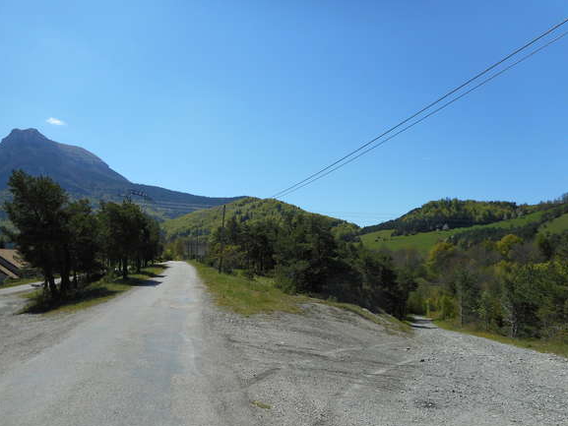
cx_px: 277
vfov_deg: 53.1
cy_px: 220
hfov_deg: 67.3
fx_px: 427
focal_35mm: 26
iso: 80
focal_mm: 4.5
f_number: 3.7
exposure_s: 1/1000
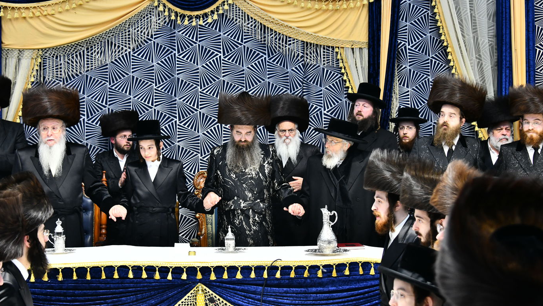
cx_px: 274
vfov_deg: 18.3
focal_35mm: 66
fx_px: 950
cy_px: 134
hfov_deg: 31.9
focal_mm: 62
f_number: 5.6
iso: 1600
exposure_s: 1/160
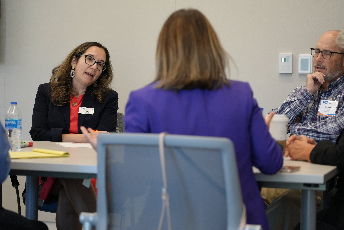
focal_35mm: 105
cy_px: 115
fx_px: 1003
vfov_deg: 13.0
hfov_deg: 19.5
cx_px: 172
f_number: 4
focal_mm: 105
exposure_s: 1/160
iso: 2500
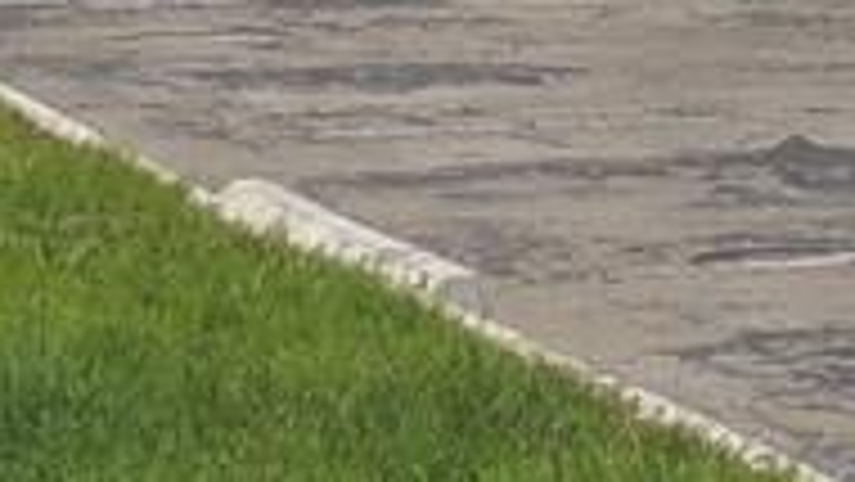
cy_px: -1230
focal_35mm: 235
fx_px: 5329
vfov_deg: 4.8
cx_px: 1076
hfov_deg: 9.0
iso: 100
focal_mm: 7.1
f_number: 4.2
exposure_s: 1/1600
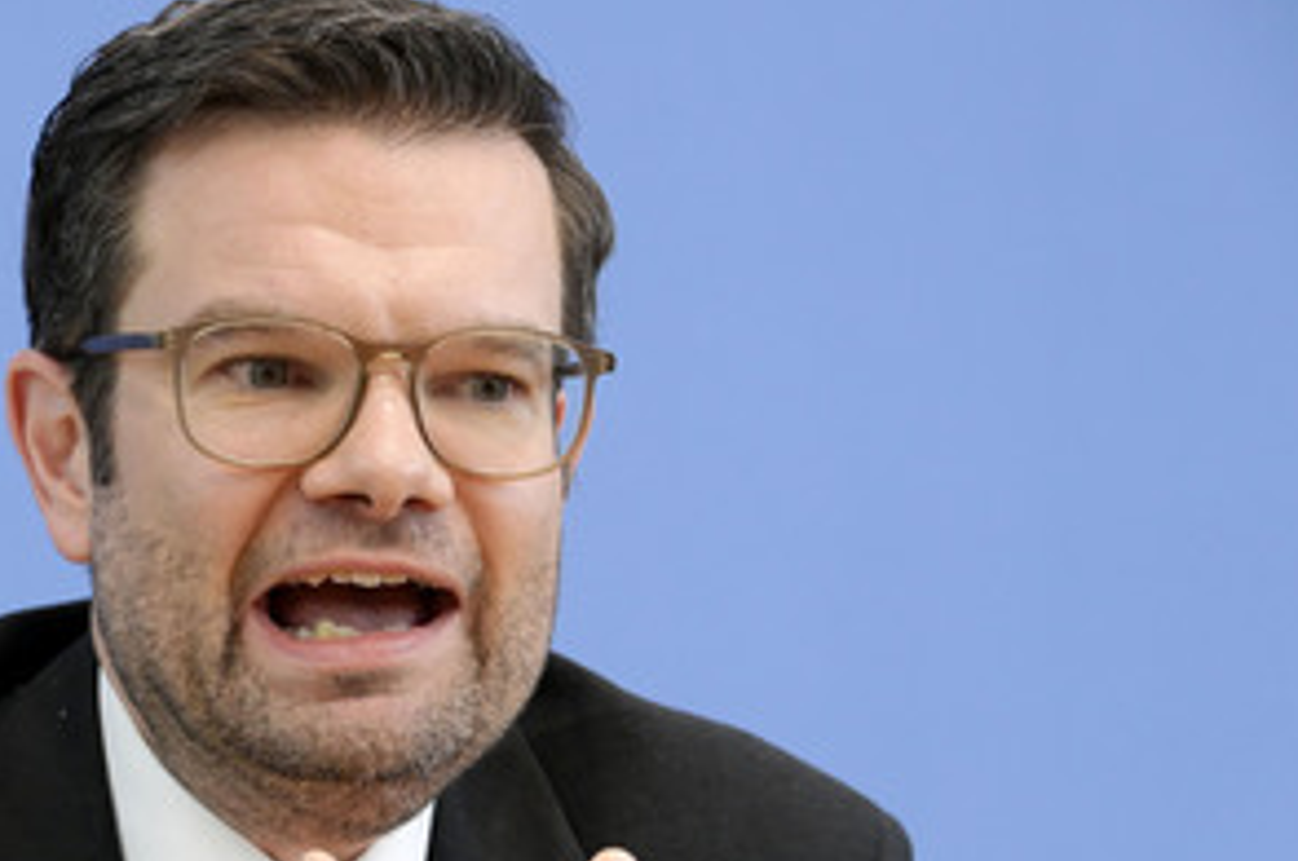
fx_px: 6911
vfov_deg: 7.1
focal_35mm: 192
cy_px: 623
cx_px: 382
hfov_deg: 10.7
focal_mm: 125
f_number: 6.3
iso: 4000
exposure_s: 1/640
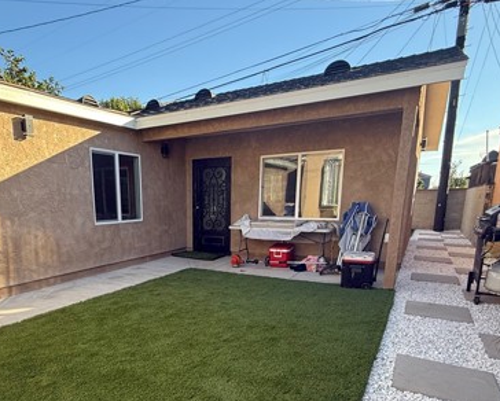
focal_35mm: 24
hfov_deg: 69.0
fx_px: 356
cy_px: 277
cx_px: 185
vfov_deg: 57.1
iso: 64
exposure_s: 1/241
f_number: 2.2
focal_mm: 2.22
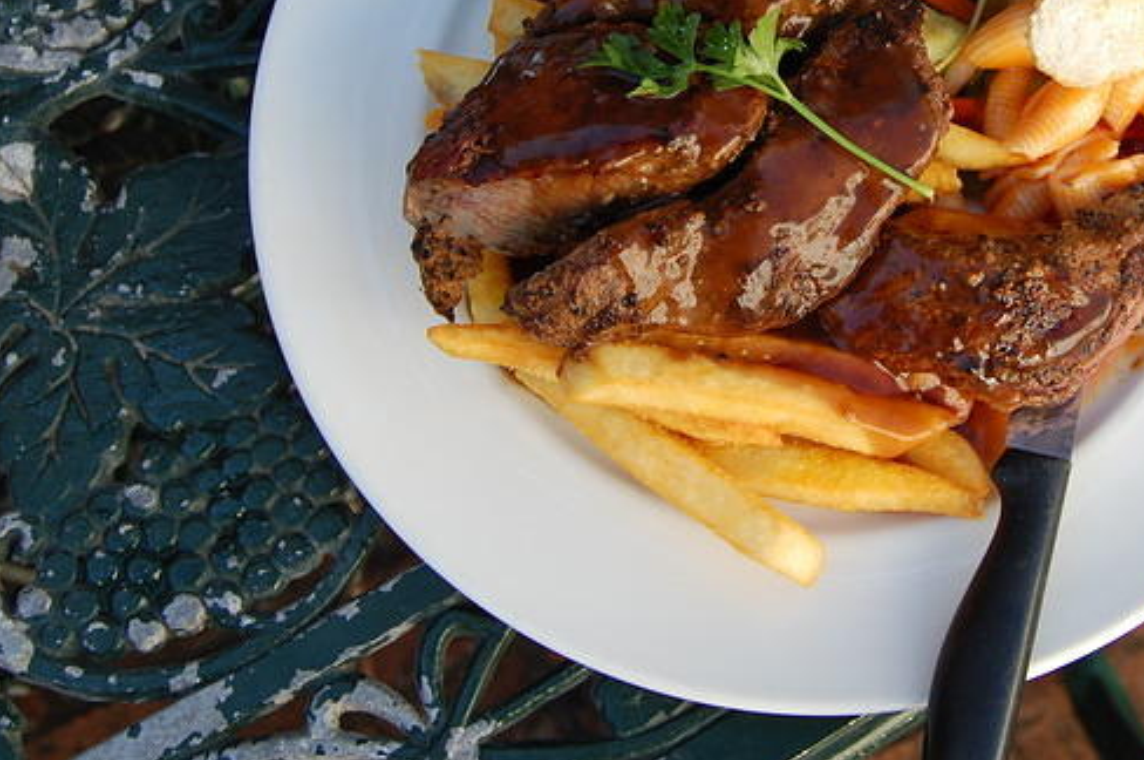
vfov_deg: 20.9
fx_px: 2031
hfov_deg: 31.1
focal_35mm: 64
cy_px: 145
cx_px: 799
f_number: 6.3
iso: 200
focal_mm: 26
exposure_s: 1/160
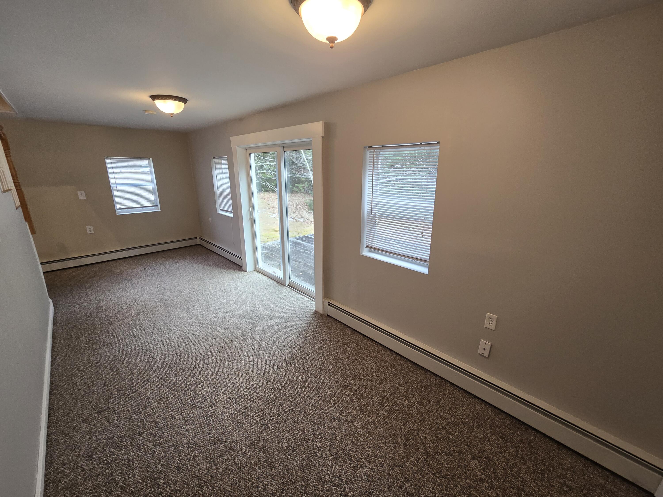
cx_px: 332
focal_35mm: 13
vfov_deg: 89.9
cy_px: 248
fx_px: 249
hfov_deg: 106.2
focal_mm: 2.2
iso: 125
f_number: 2.2
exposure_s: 1/60
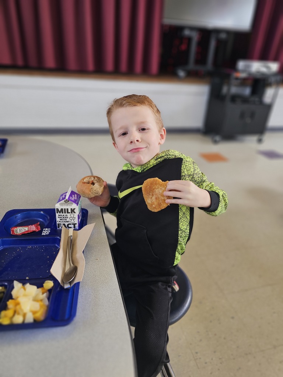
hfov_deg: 58.9
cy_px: 188
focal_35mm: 23
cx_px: 142
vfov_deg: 73.9
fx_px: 251
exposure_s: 1/120
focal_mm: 6.3
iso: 64
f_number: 1.7
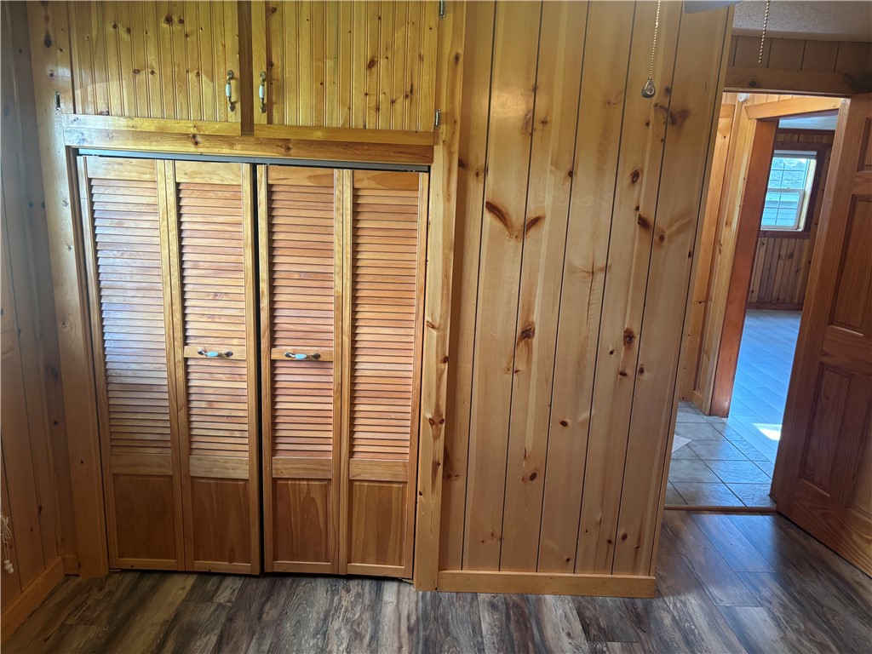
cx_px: 436
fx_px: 655
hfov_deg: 67.3
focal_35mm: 26
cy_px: 327
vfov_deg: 53.1
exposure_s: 1/60
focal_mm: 5.96
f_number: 1.6
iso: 200
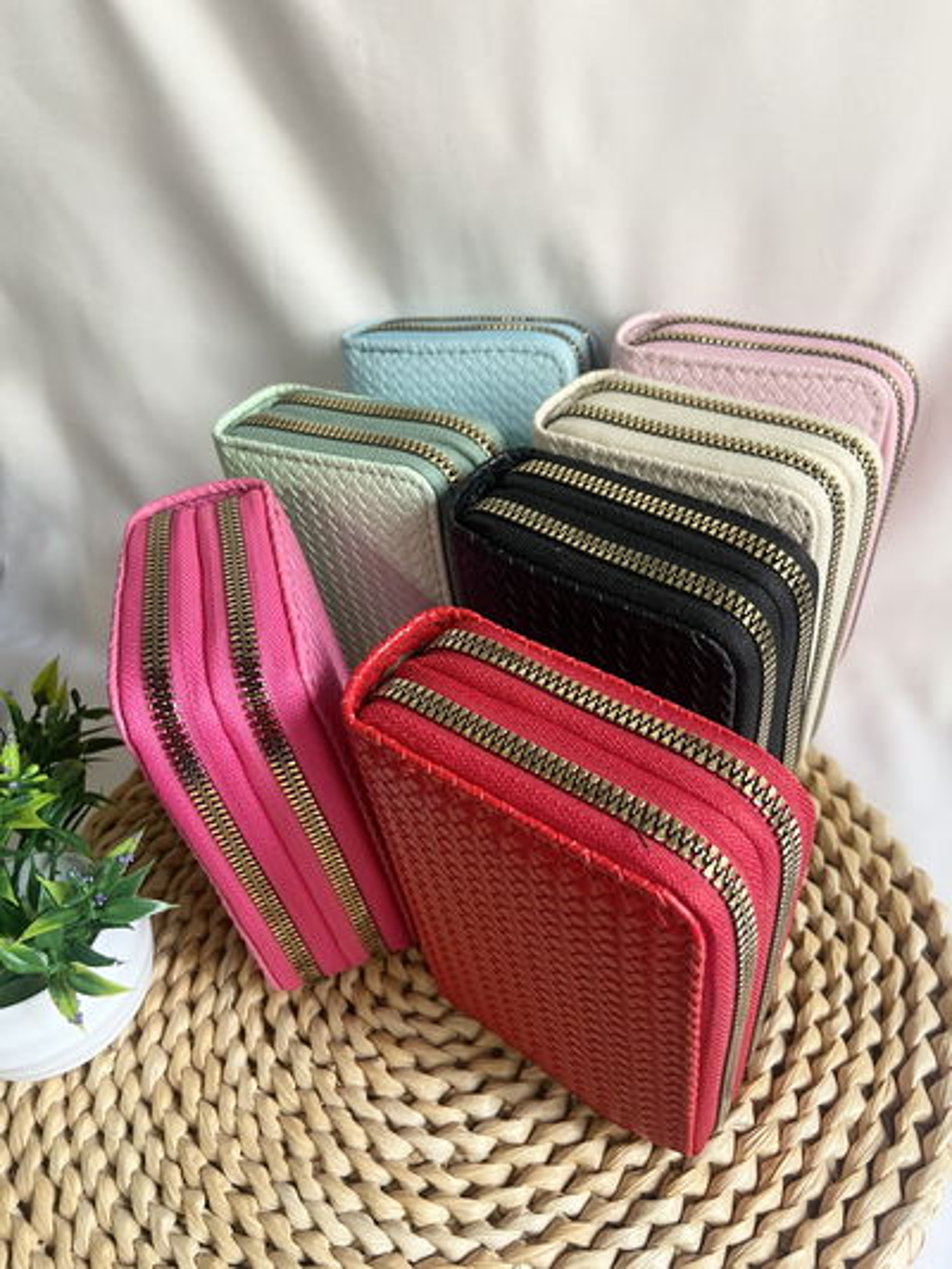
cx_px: 476
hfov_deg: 53.1
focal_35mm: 26
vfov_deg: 67.3
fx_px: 953
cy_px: 634
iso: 200
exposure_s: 1/50
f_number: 1.8
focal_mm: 4.25
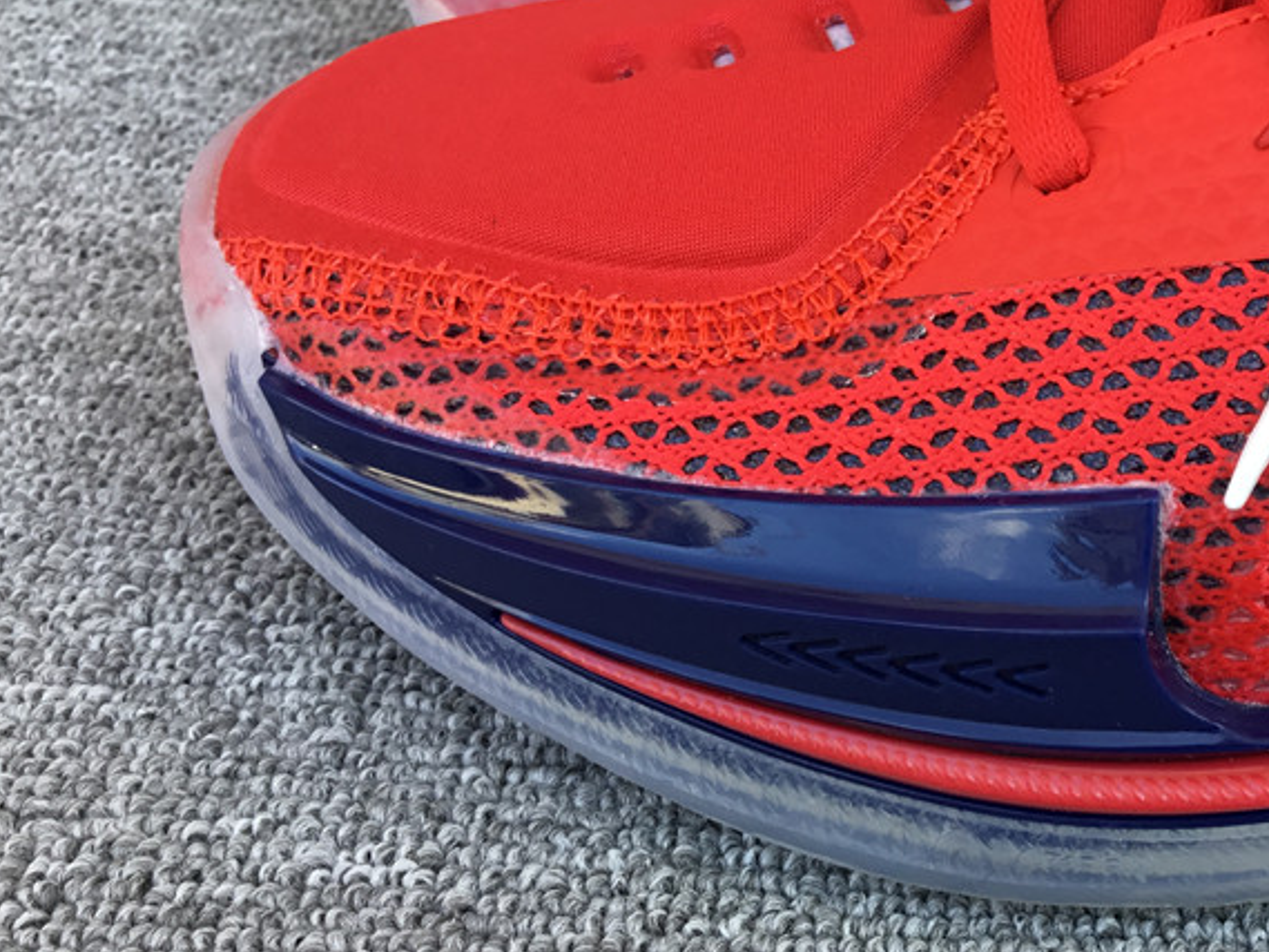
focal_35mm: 49
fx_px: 1797
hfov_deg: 37.6
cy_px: 458
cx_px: 997
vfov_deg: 29.7
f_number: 2.4
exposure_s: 1/100
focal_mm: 3.3
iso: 32
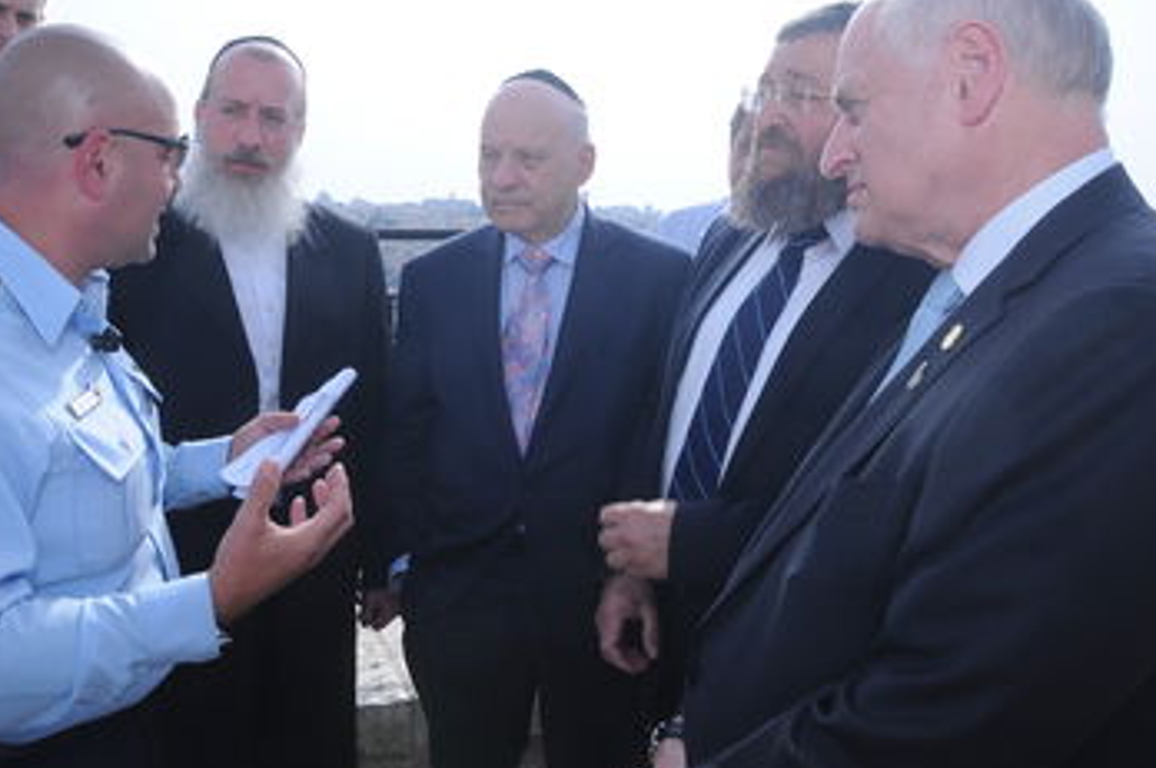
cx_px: 525
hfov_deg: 60.2
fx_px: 994
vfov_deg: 42.2
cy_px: 354
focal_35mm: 31
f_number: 11
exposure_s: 1/200
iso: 200
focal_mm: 18
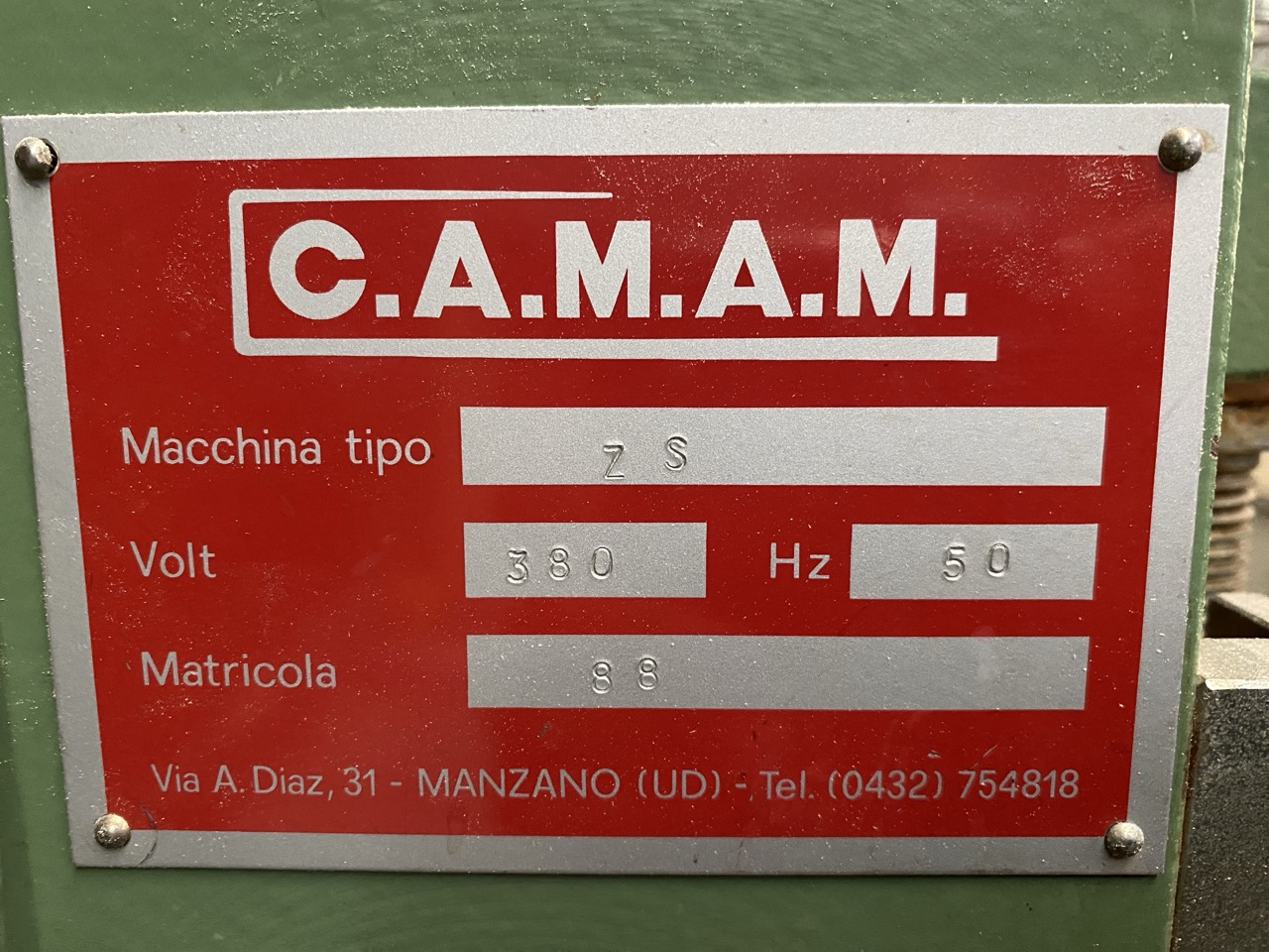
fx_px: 916
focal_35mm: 25
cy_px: 476
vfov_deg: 54.9
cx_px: 634
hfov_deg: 69.4
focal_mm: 4.25
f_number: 1.8
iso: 640
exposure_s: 1/32
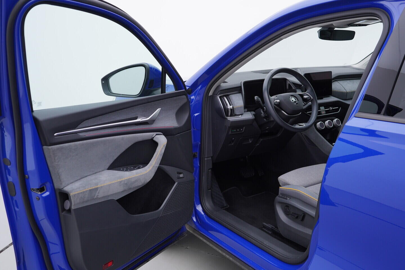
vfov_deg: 36.9
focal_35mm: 36
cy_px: 135
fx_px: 405
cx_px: 202
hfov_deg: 53.1
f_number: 3.5
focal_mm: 24
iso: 125
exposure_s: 1/60
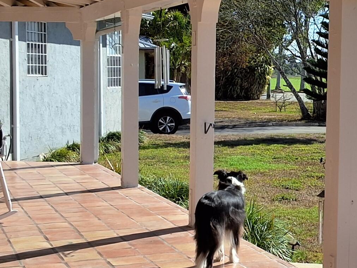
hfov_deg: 23.0
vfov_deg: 17.8
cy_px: 145
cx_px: 320
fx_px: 856
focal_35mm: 83
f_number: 1.9
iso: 32
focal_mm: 2.91
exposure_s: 1/1712
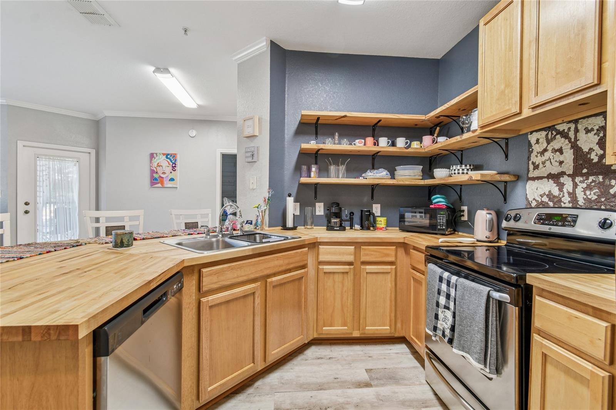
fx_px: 257
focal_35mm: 15
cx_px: 308
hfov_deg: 100.4
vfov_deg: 77.3
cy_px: 205
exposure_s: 1/1.25
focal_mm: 10
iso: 100
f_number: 7.1
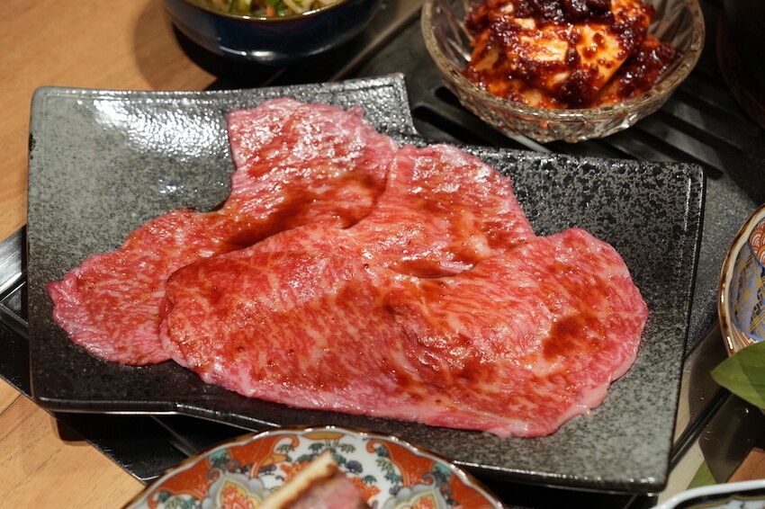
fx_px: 1487
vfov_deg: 19.4
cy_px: 254
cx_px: 382
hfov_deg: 28.9
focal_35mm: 70
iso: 2000
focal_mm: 70
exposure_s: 1/80
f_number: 6.3
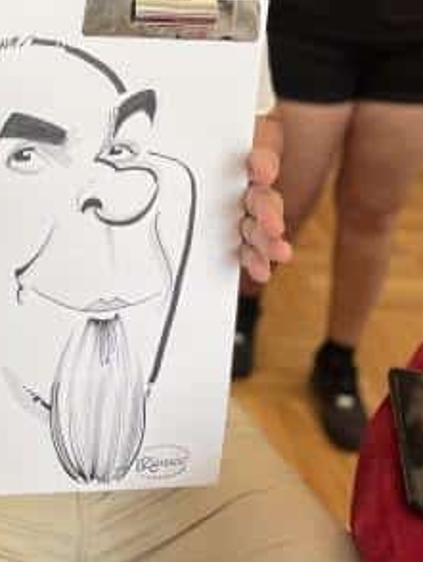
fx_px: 862
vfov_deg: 34.1
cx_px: -6
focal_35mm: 53
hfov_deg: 26.1
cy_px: 54
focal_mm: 4.2
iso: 125
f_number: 1.6
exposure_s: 1/92
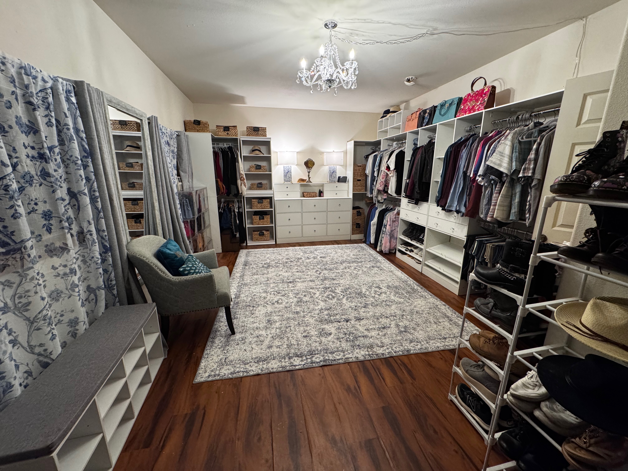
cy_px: 236
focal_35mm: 14
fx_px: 254
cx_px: 314
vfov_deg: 85.7
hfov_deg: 102.1
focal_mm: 2.22
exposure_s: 1/60
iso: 400
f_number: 2.2
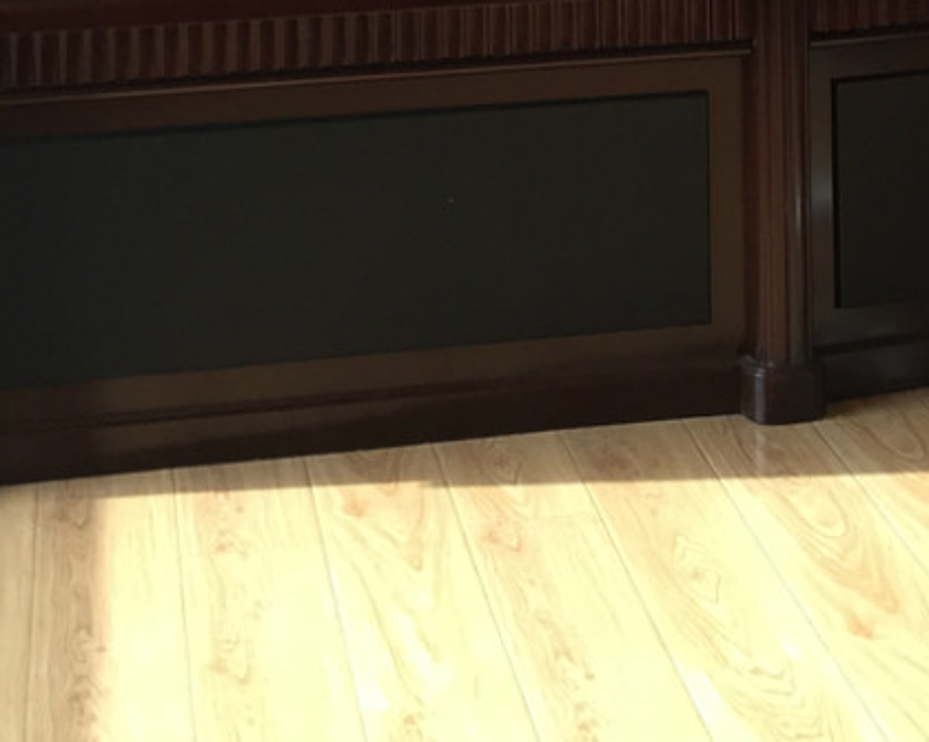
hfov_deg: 17.5
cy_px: -580
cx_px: 829
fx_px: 2969
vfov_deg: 13.0
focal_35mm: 108
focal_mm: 4.15
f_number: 2.2
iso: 40
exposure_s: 1/120
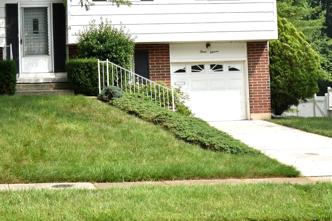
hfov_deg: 27.3
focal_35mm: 73
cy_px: 36
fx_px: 672
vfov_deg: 18.5
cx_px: 75
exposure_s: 1/200
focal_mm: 29
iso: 100
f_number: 9
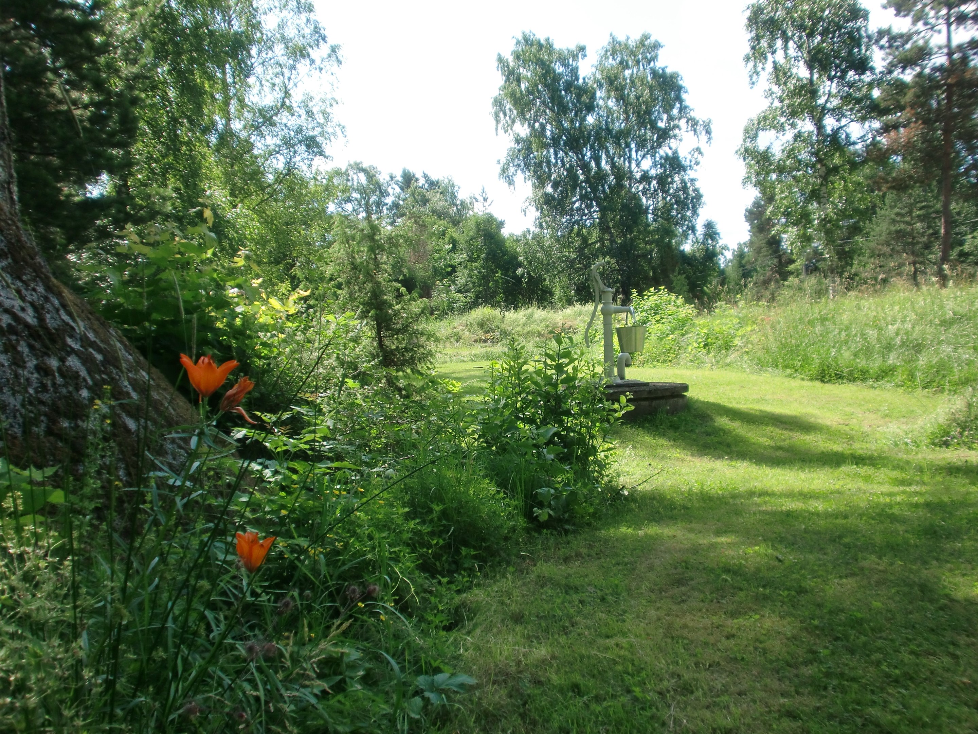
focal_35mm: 31
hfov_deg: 58.4
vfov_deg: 45.4
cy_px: 367
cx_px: 489
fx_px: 876
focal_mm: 5.6
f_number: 2.8
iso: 64
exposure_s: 1/500
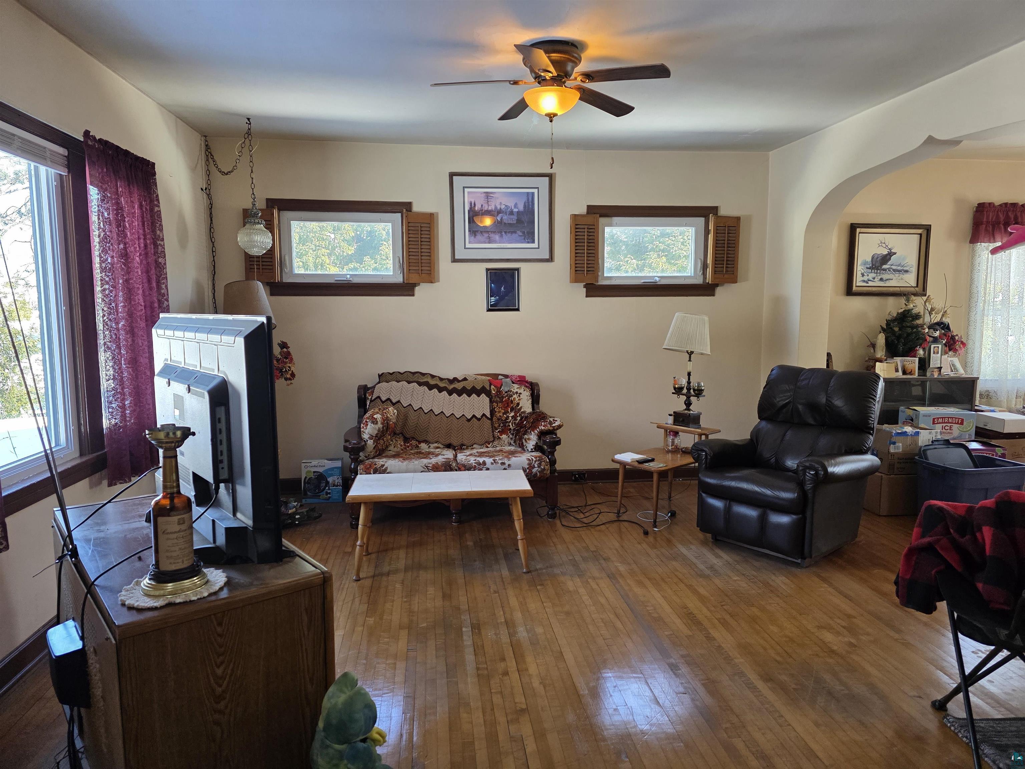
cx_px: 512
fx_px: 681
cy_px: 384
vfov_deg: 58.9
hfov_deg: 73.9
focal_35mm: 23
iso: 125
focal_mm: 6.3
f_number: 1.7
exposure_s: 1/120
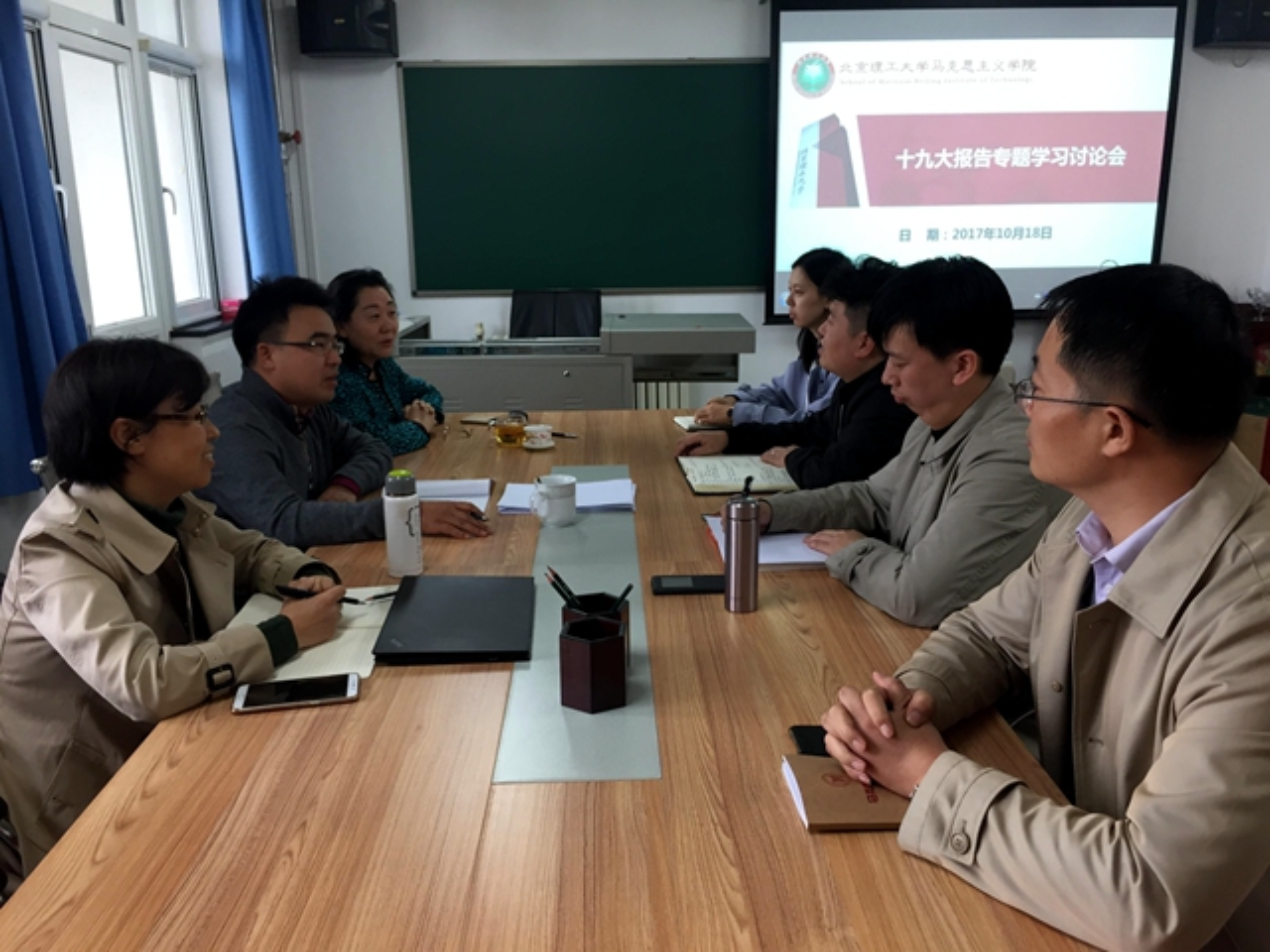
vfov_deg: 48.2
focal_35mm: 29
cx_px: 635
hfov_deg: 61.7
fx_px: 1064
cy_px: 476
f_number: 2.2
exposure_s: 1/33
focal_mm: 4.15
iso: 32
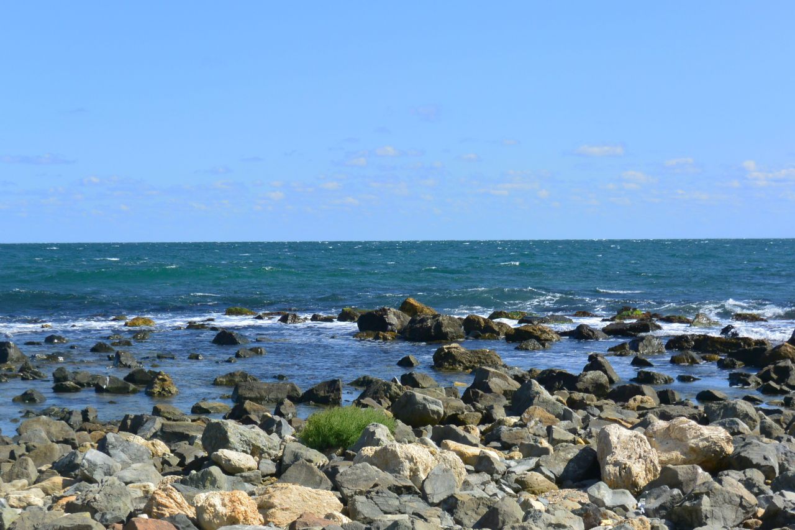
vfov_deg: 18.9
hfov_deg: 28.1
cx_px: 398
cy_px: 265
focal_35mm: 72
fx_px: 1590
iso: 160
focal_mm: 26.7
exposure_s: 1/800
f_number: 5.6
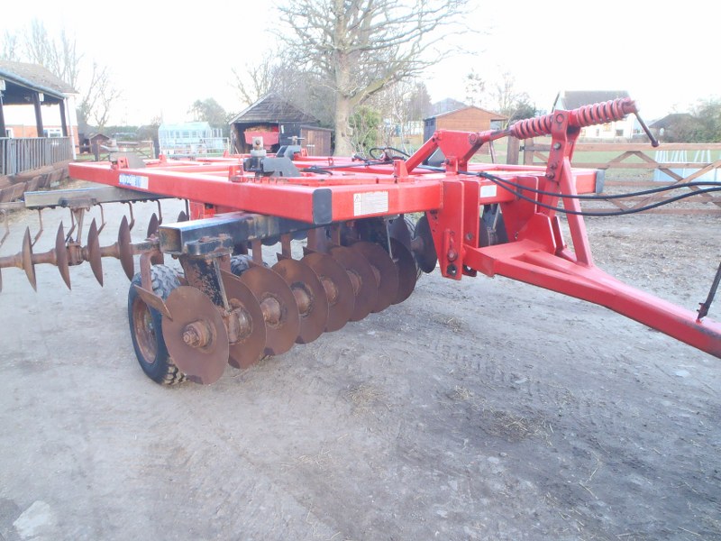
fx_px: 583
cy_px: 270
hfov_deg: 63.4
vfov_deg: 49.7
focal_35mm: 28
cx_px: 360
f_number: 3.5
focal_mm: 5
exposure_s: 1/30
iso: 200
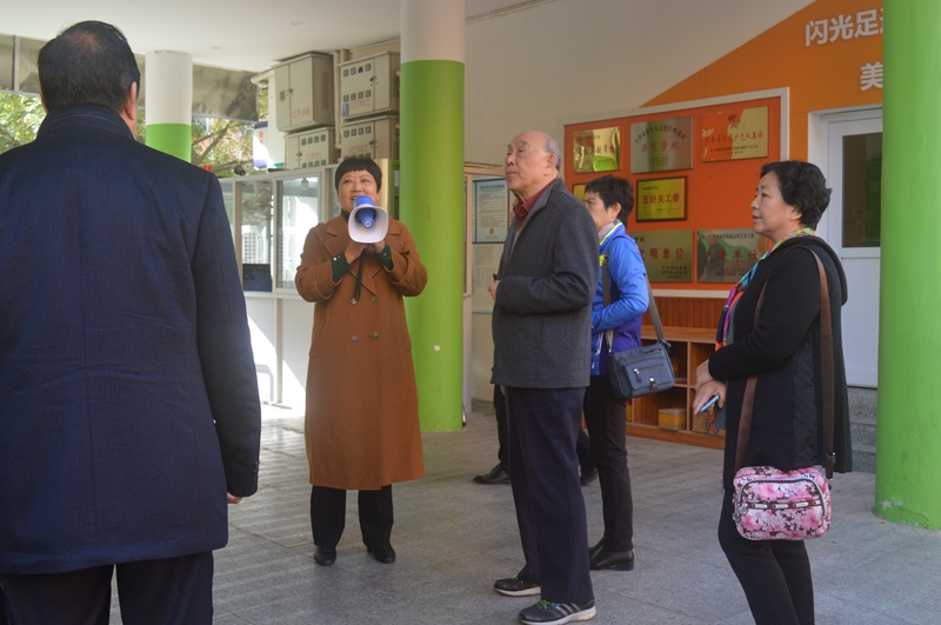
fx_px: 979
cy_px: 312
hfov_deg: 51.3
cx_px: 470
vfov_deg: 35.4
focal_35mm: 38
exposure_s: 1/125
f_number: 5.6
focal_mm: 25
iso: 250
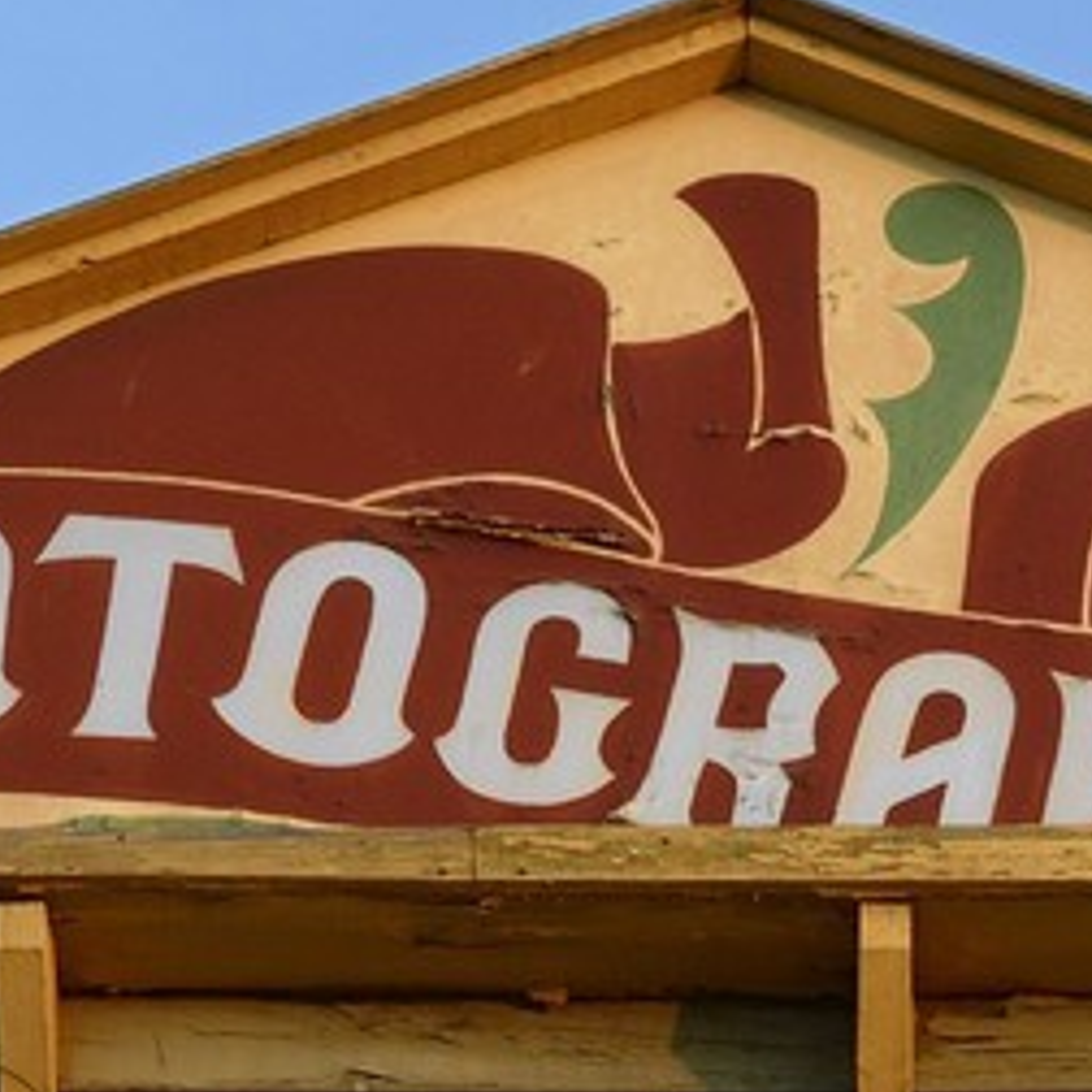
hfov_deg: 6.8
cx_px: 793
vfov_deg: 6.4
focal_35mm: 259
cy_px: 2808
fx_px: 9244
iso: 400
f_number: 7.1
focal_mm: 48
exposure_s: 1/160
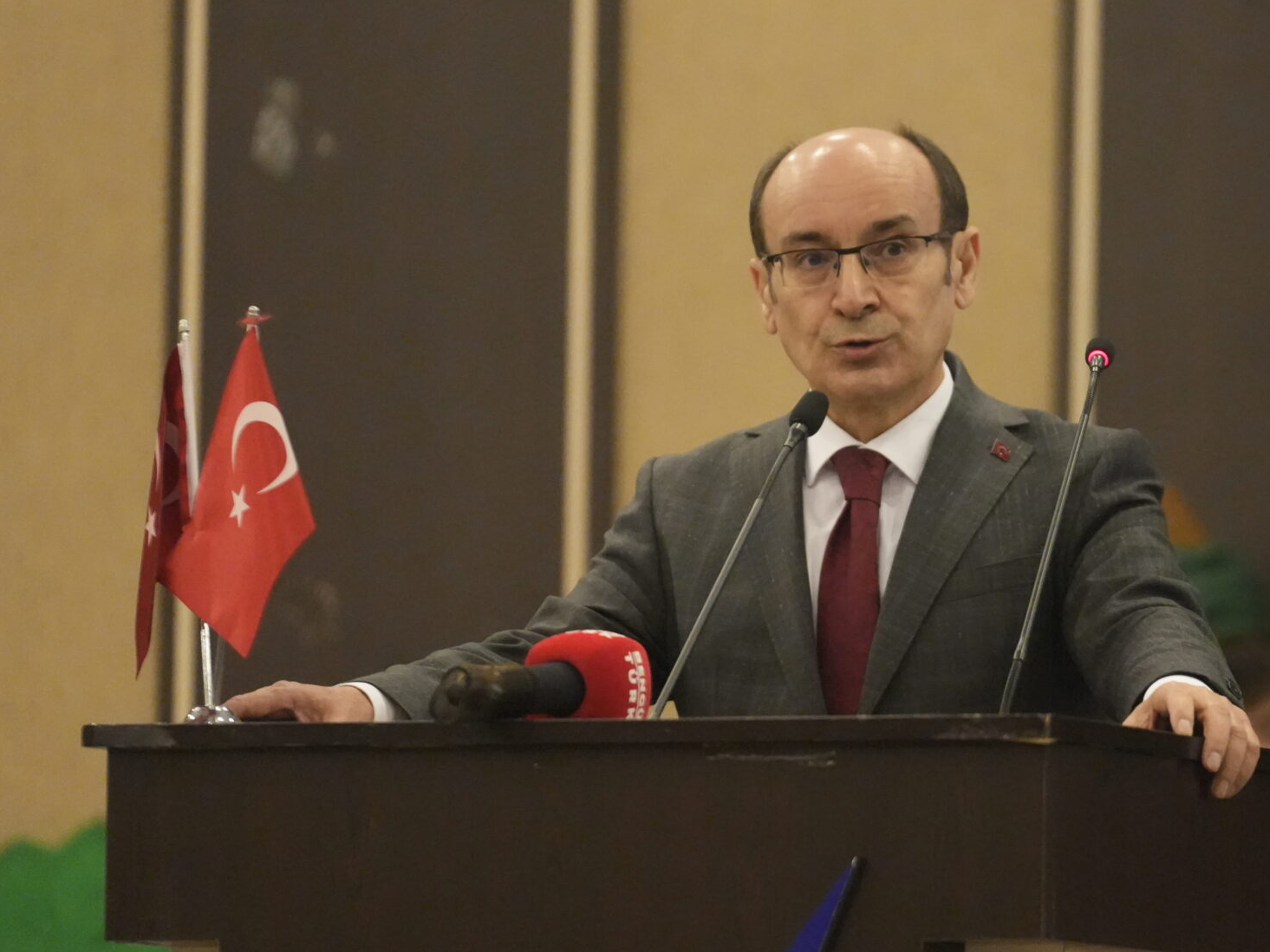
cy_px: 388
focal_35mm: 336
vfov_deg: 4.4
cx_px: 914
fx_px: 12328
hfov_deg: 5.9
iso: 10000
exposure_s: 1/200
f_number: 2.8
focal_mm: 200
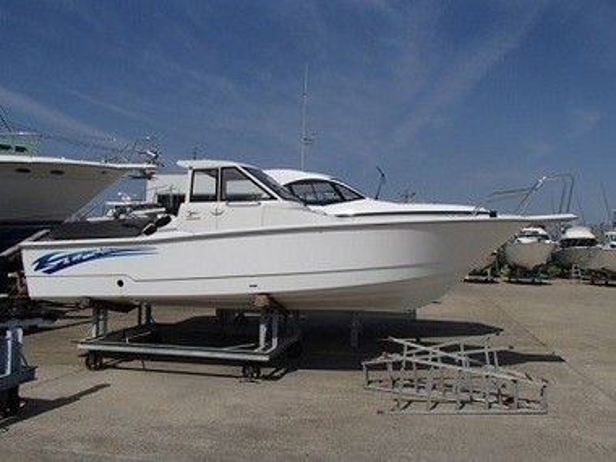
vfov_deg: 49.7
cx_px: 308
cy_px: 231
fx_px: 498
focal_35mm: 28
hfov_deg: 63.4
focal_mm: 5
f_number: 11
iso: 100
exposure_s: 1/320
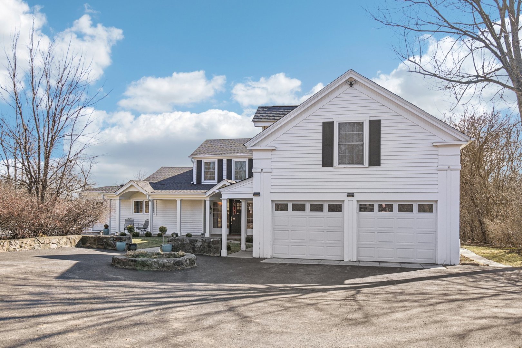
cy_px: 174
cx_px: 261
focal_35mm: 30
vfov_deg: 43.6
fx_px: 435
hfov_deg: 61.9
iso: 100
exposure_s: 1/160
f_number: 8
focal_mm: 20
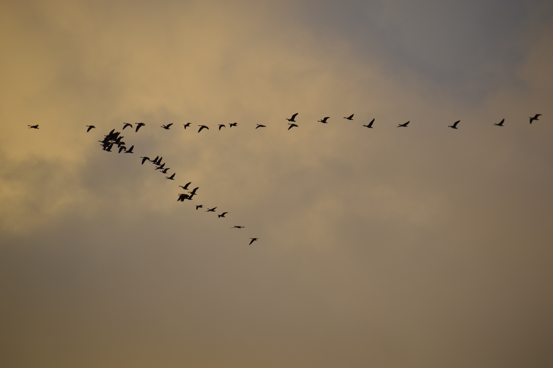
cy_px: 184
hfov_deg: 6.5
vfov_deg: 4.4
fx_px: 4834
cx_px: 276
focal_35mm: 315
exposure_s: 1/500
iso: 180
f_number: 6
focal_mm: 210
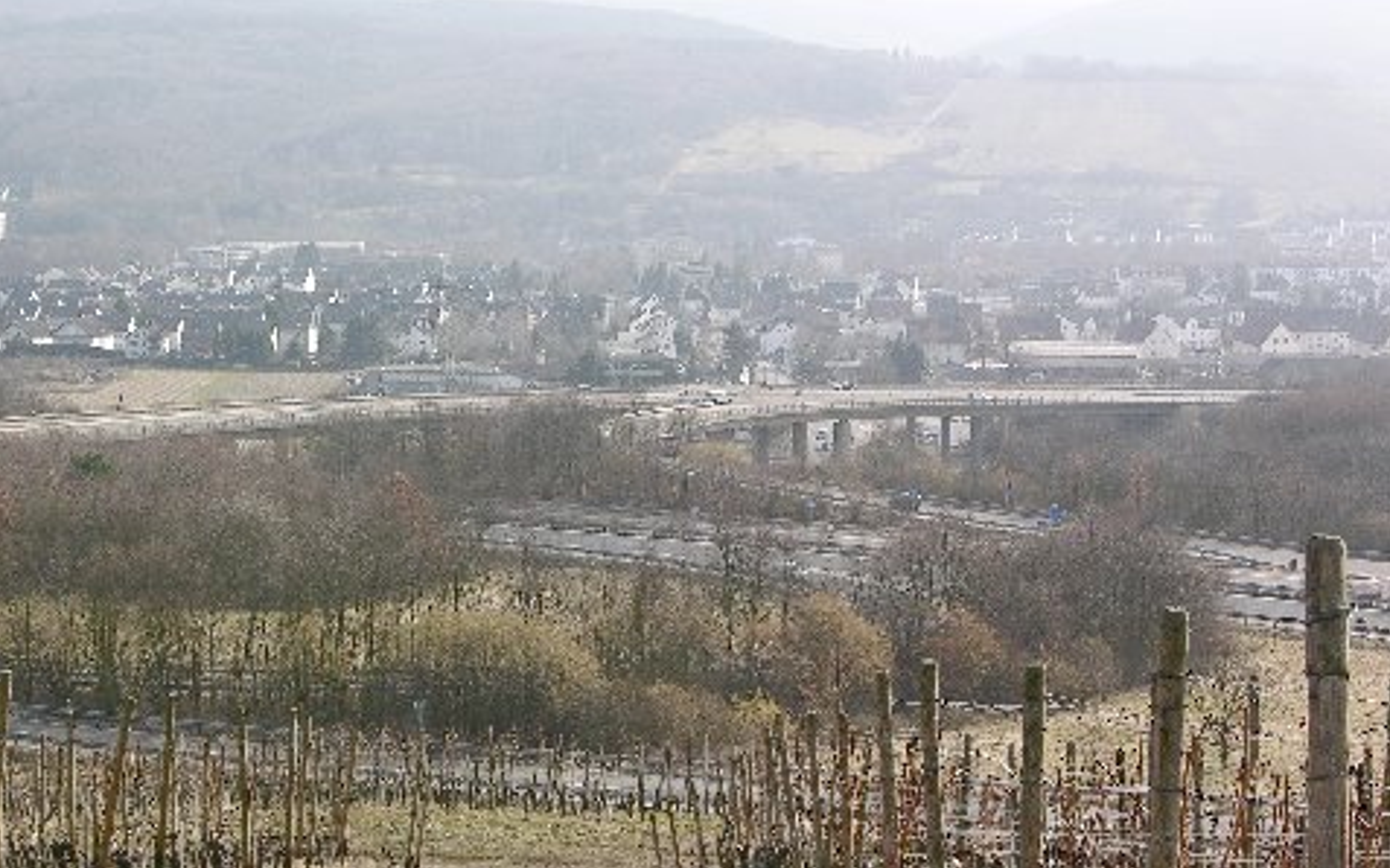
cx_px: 599
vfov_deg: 15.2
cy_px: 440
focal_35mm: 86
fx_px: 3257
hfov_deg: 24.1
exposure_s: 1/142
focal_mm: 16.8
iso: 50
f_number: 6.5
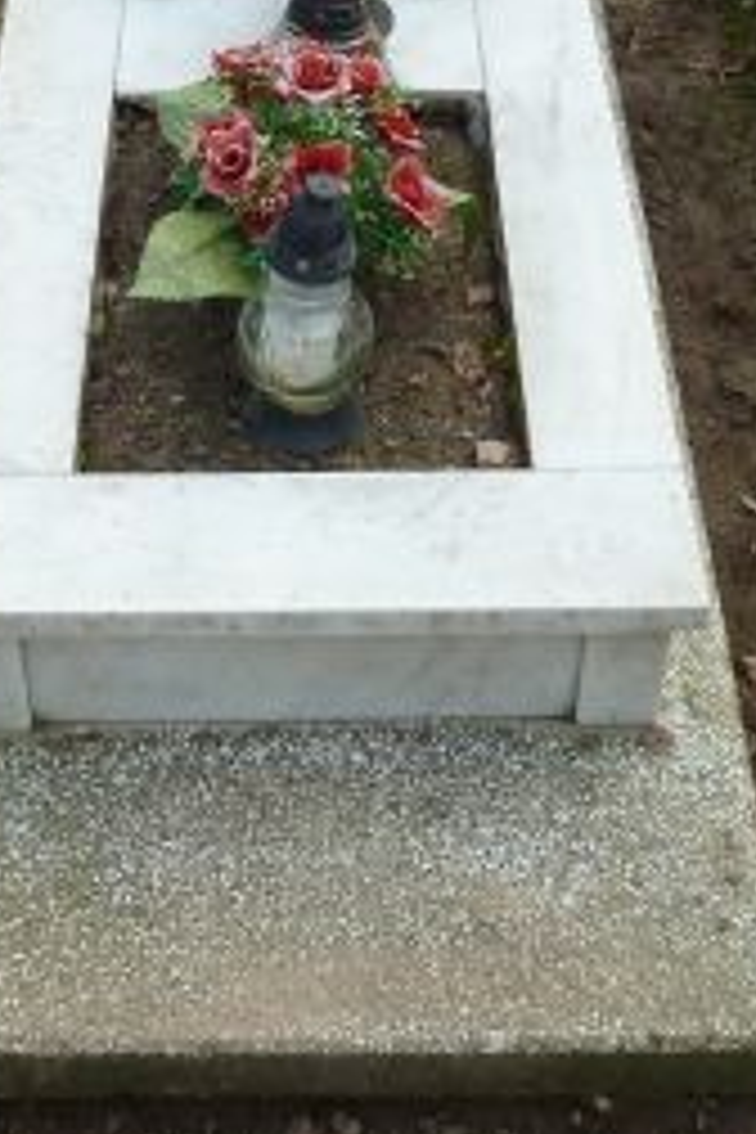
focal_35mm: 66
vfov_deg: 30.0
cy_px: 266
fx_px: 2079
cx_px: 292
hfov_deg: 20.6
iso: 80
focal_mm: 4.1
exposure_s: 1/200
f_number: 4
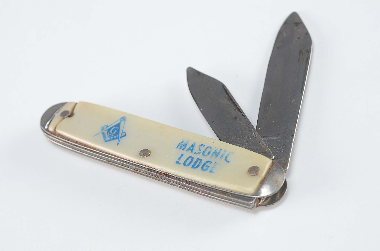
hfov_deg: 22.7
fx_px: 948
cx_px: 190
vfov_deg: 15.1
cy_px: 126
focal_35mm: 90
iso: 100
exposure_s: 1/80
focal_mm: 60
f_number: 10
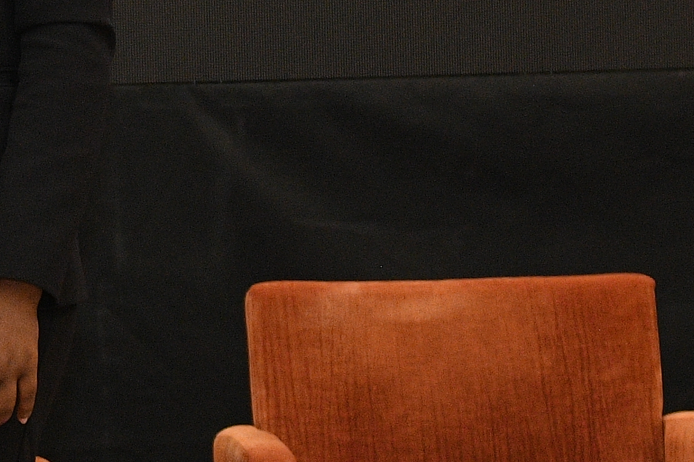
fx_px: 4375
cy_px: 14
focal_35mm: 227
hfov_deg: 9.0
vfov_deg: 6.0
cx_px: -129
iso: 1600
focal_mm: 34
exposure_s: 1/160
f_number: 3.5
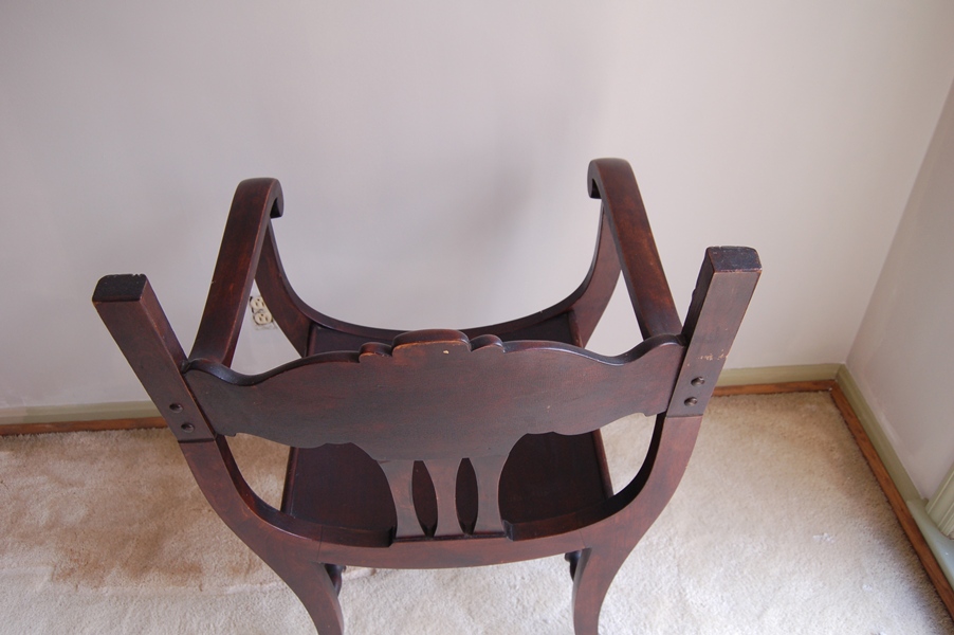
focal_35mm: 28
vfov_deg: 45.6
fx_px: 755
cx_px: 477
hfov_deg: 64.6
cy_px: 318
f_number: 4.5
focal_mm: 19
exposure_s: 1/80
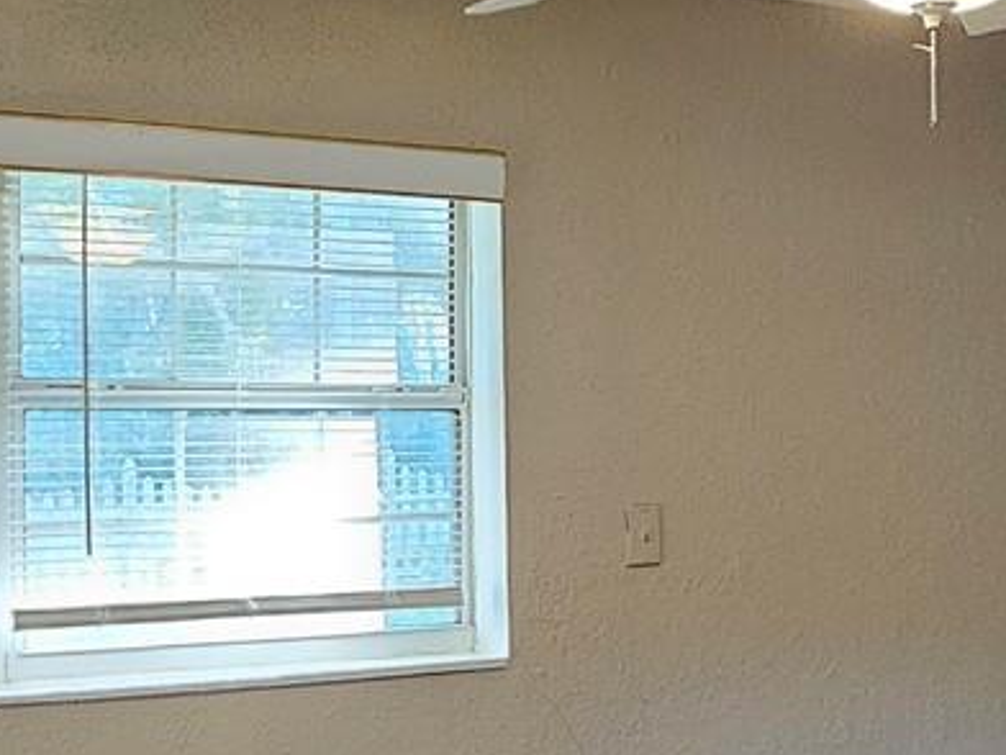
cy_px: 431
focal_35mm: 53
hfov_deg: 35.9
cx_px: 352
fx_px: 1540
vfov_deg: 27.5
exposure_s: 1/30
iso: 400
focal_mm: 2.2
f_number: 2.2
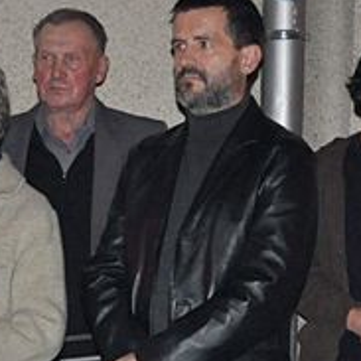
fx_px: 3492
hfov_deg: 5.9
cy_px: 382
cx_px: 20
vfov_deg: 5.9
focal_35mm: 296
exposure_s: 1/60
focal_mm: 50
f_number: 5
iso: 2000
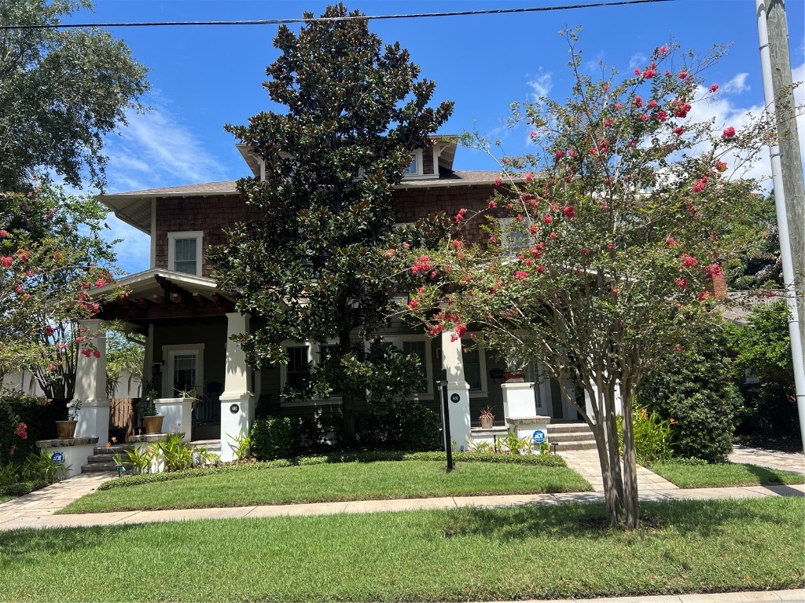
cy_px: 302
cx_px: 402
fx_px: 605
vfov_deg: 53.1
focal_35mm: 26
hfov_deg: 67.3
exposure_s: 1/2513
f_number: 1.5
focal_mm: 5.7
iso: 50
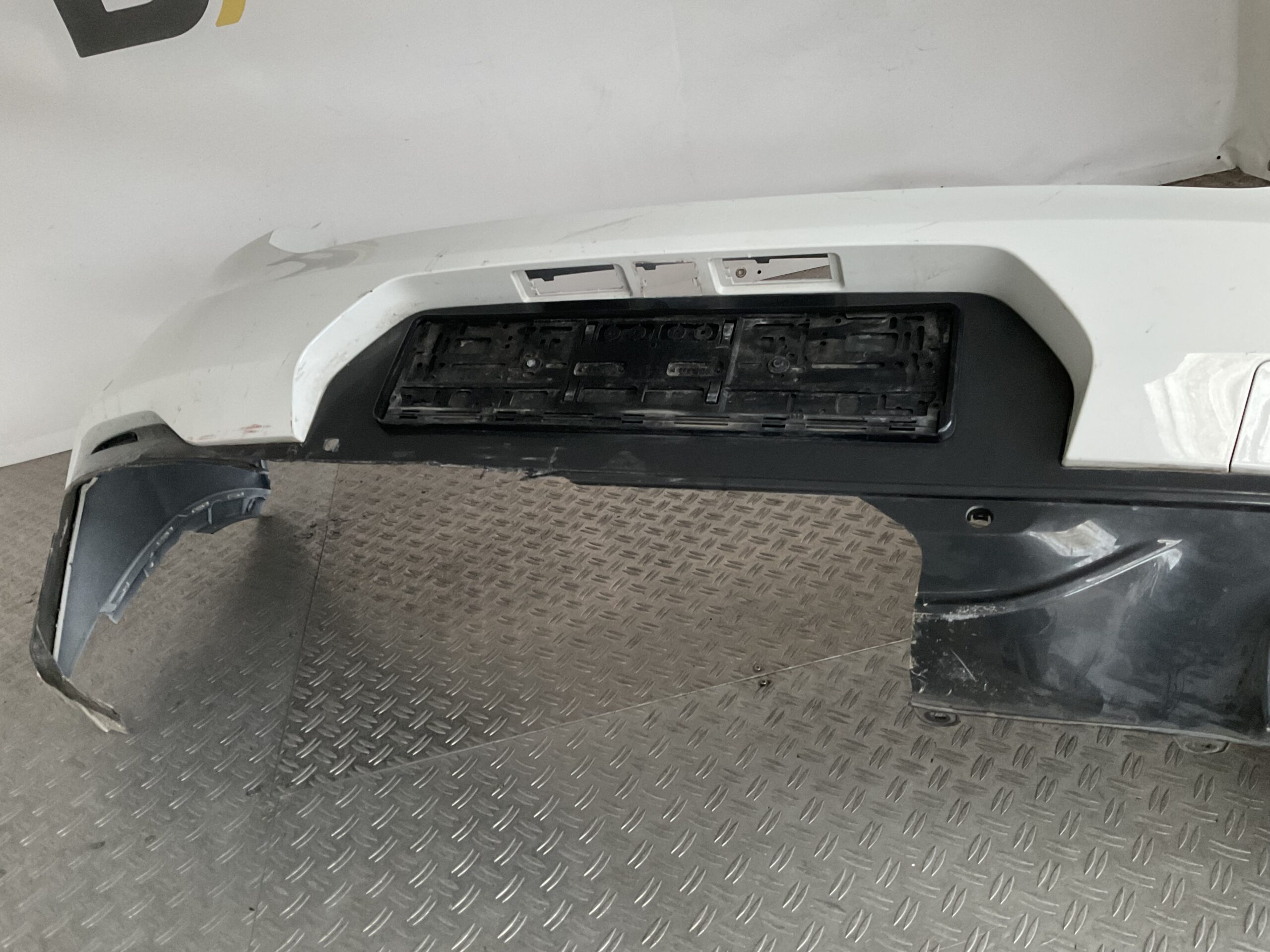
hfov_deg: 61.7
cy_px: 476
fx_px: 1064
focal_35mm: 29
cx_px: 635
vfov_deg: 48.2
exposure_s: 1/33
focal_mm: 3
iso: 320
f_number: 1.8
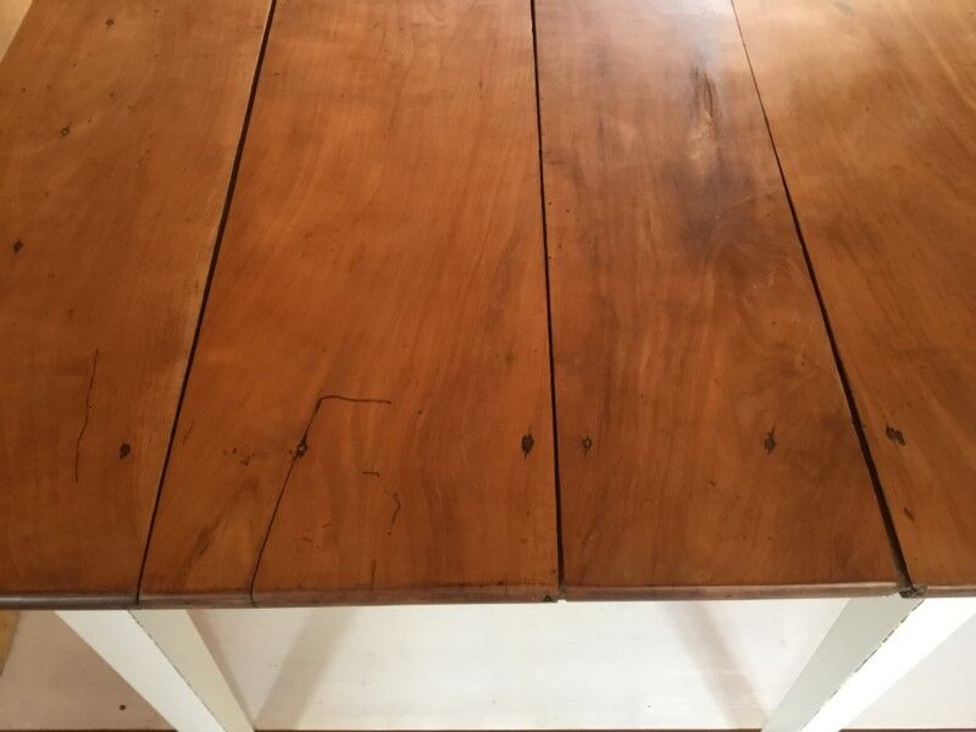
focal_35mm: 31
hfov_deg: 58.4
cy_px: 366
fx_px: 874
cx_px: 488
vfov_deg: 45.4
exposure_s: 1/33
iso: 200
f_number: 2.4
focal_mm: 3.3
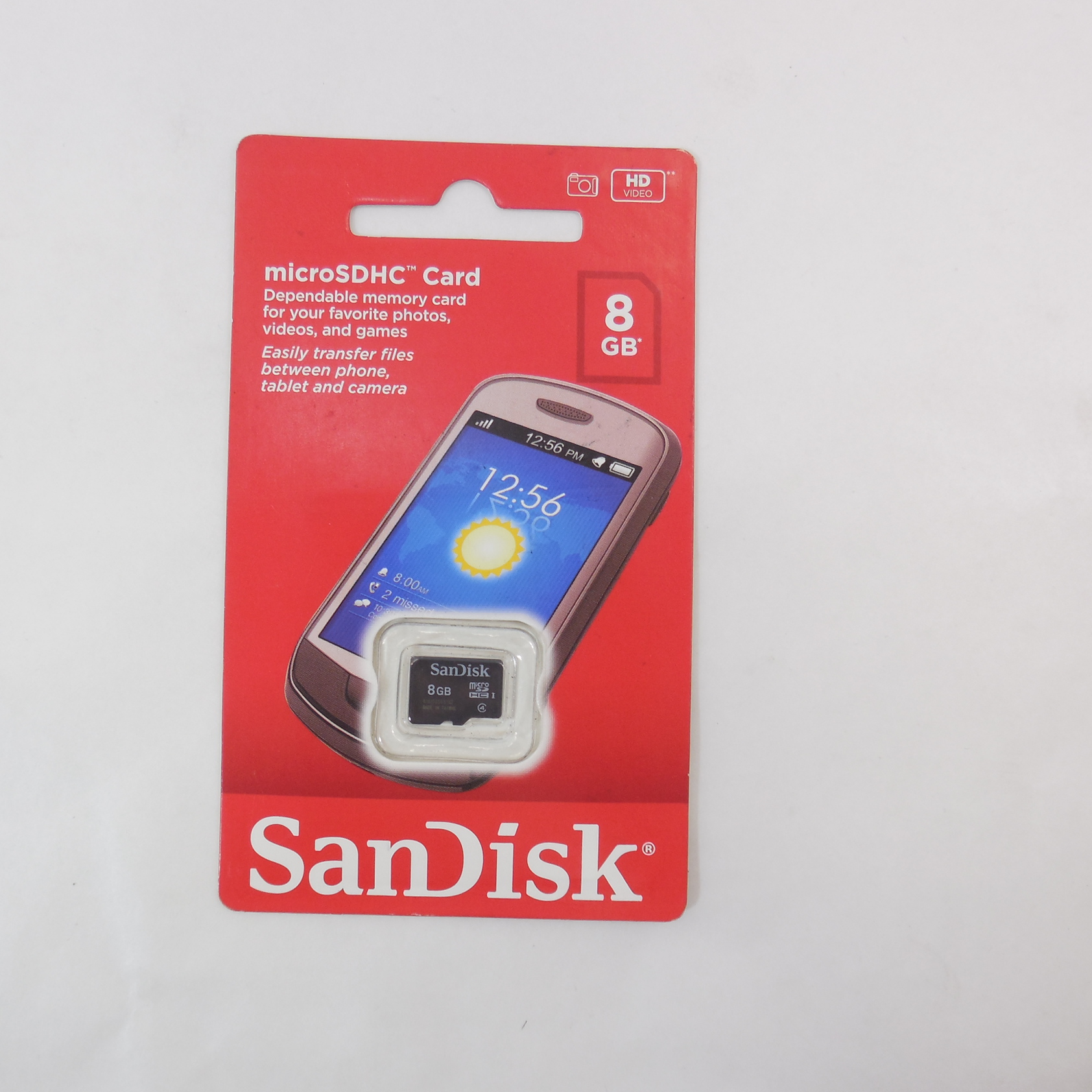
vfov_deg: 52.5
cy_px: 545
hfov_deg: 52.3
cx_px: 451
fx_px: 1106
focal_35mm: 31
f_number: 3.5
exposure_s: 1/50
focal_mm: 4.6
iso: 125
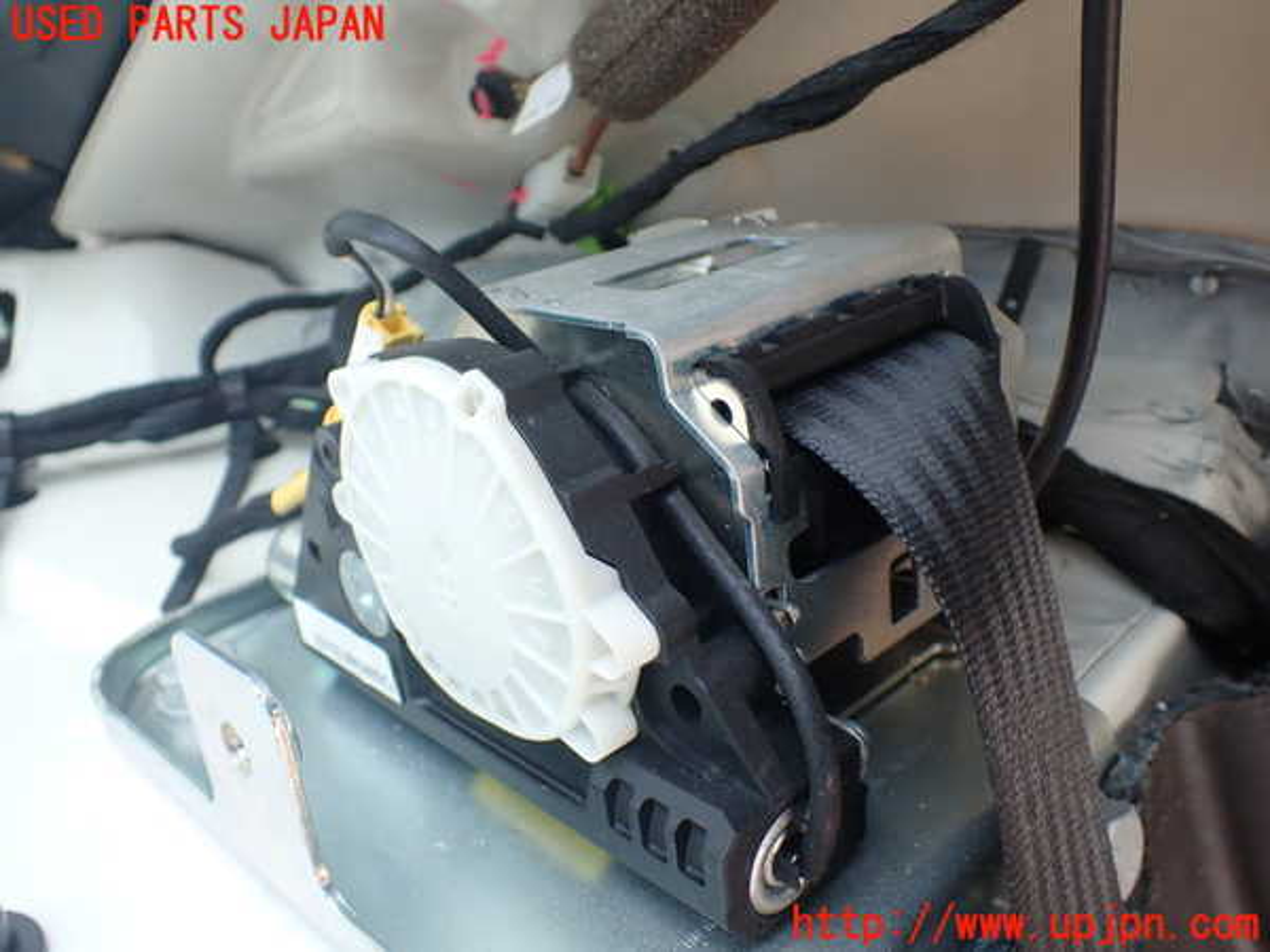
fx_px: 1101
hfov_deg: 60.0
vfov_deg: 46.8
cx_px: 635
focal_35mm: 30
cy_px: 476
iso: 200
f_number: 2.3
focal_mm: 5.4
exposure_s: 1/125
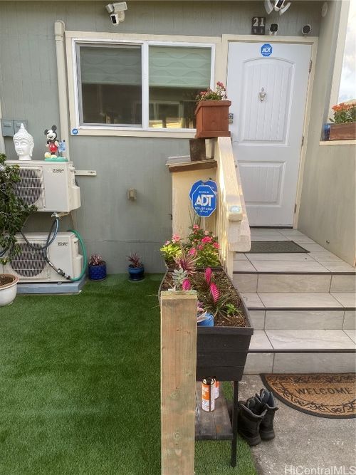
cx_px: 178
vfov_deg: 67.3
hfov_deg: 53.0
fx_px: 357
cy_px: 238
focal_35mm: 26
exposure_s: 1/195
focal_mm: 4.25
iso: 32
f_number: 1.8
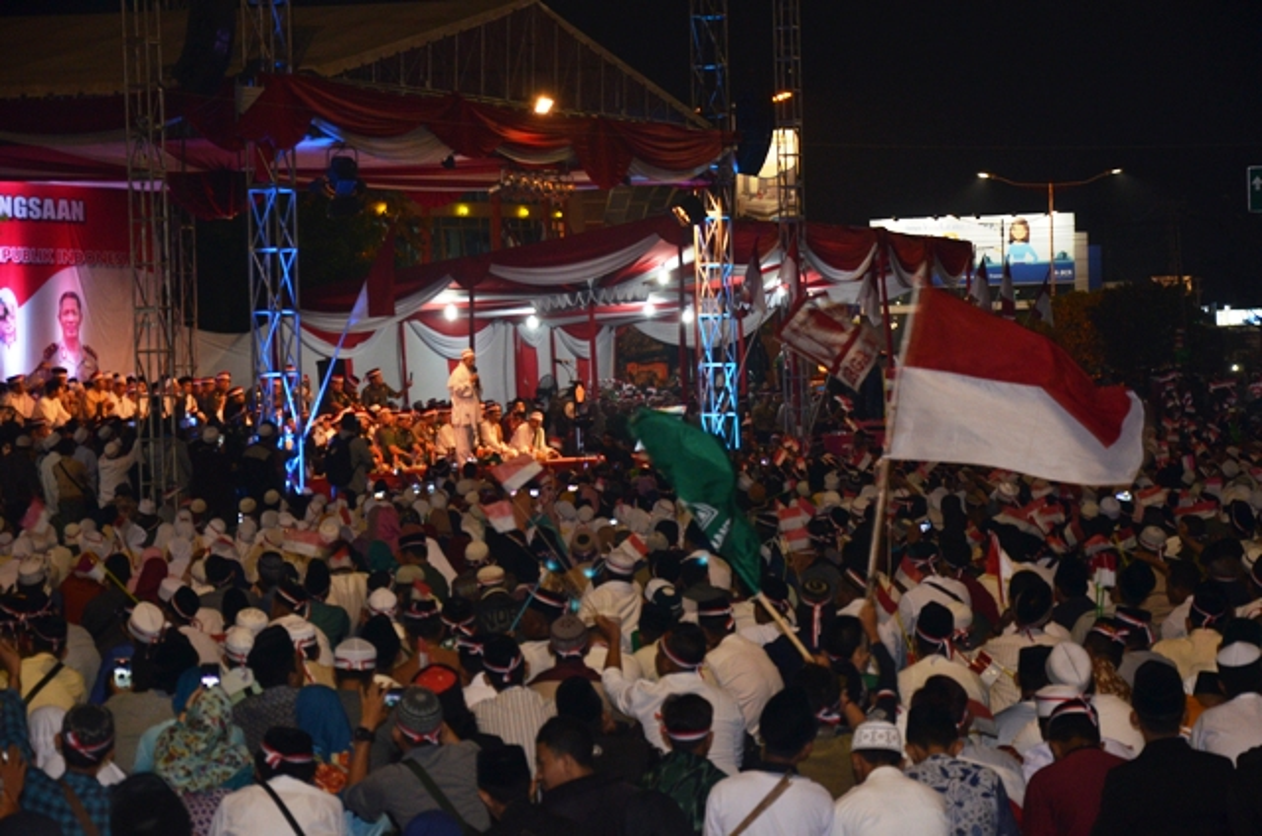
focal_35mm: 105
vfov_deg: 13.0
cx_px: 631
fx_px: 3673
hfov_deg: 19.5
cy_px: 418
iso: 800
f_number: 5.6
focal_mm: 70
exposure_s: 1/40
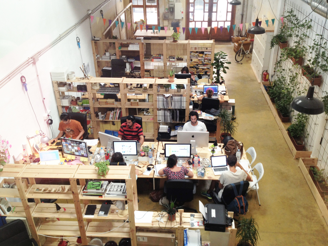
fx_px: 332
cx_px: 164
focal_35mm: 35
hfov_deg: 52.6
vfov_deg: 40.7
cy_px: 123
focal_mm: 4.28
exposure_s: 1/20
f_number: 2.4
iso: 80
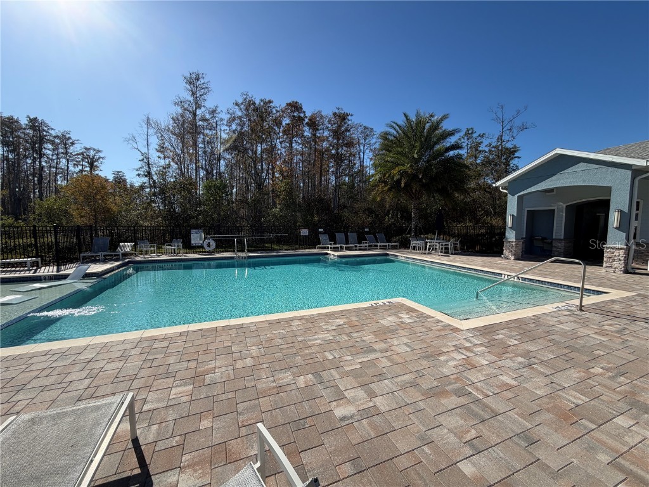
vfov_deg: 85.7
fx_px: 262
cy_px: 244
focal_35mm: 14
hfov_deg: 102.1
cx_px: 324
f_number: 2.2
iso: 20
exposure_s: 1/1050
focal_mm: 2.22
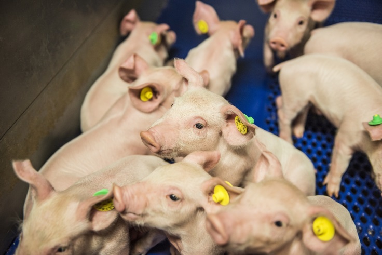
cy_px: 128
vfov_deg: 33.4
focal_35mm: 40
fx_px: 424
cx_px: 191
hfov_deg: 48.4
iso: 1600
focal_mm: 40
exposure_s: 1/125
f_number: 3.2
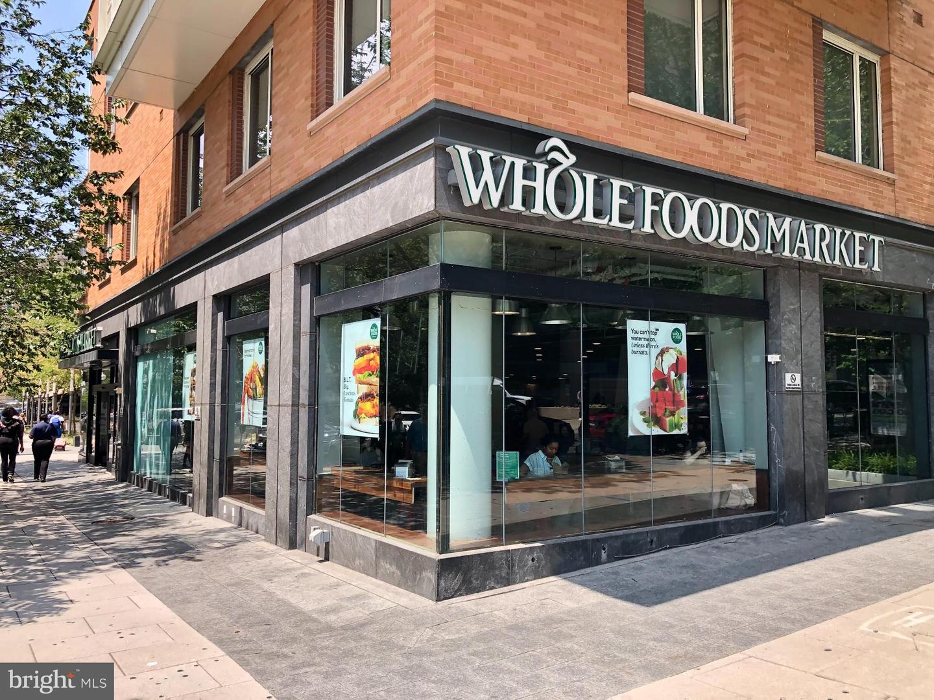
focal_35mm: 28
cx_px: 467
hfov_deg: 63.4
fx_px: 755
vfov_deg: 49.7
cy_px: 350
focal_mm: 4
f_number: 1.8
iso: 20
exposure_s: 1/552
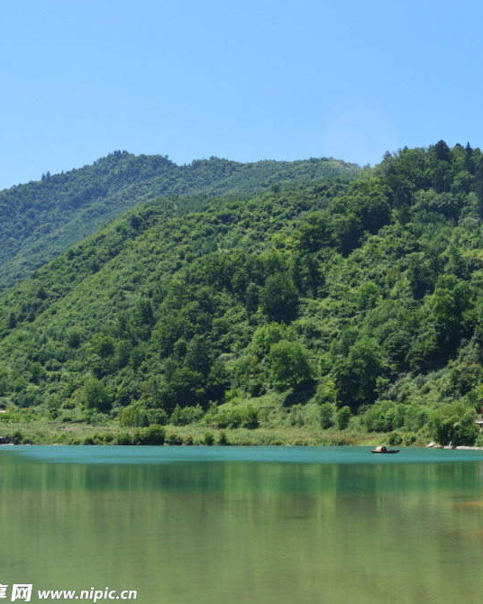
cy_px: 302
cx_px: 408
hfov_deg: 27.5
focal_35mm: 54
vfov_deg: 34.9
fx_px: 960
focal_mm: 25
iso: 400
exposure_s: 1/320
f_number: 10
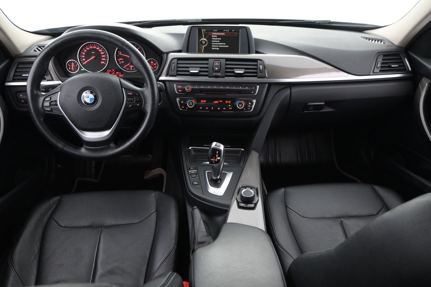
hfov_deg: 63.2
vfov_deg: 44.6
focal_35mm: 29
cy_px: 144
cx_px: 216
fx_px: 350
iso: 3200
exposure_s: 1/30
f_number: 3.8
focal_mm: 19.5
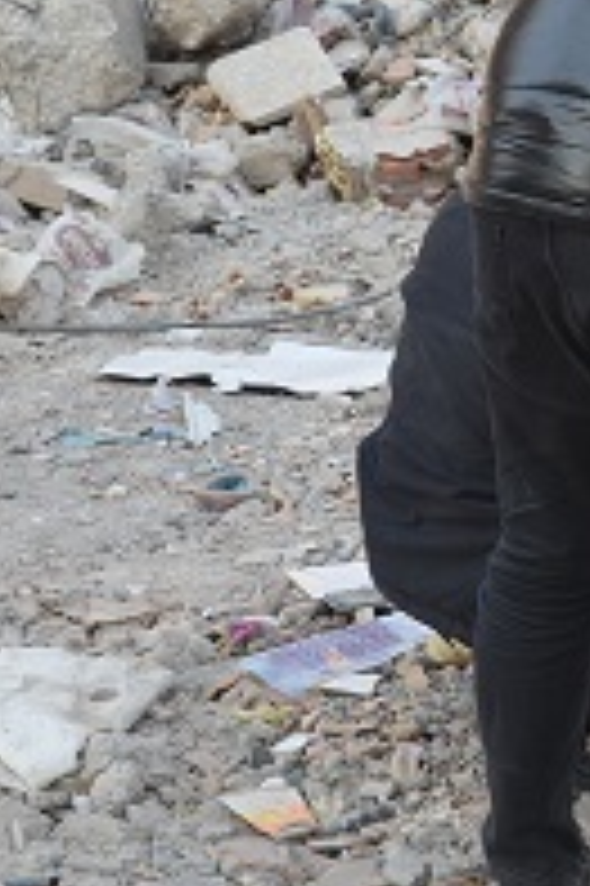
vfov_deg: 14.0
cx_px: 982
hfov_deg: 9.1
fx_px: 3595
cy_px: 250
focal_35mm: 146
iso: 200
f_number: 6.3
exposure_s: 1/160
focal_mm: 32
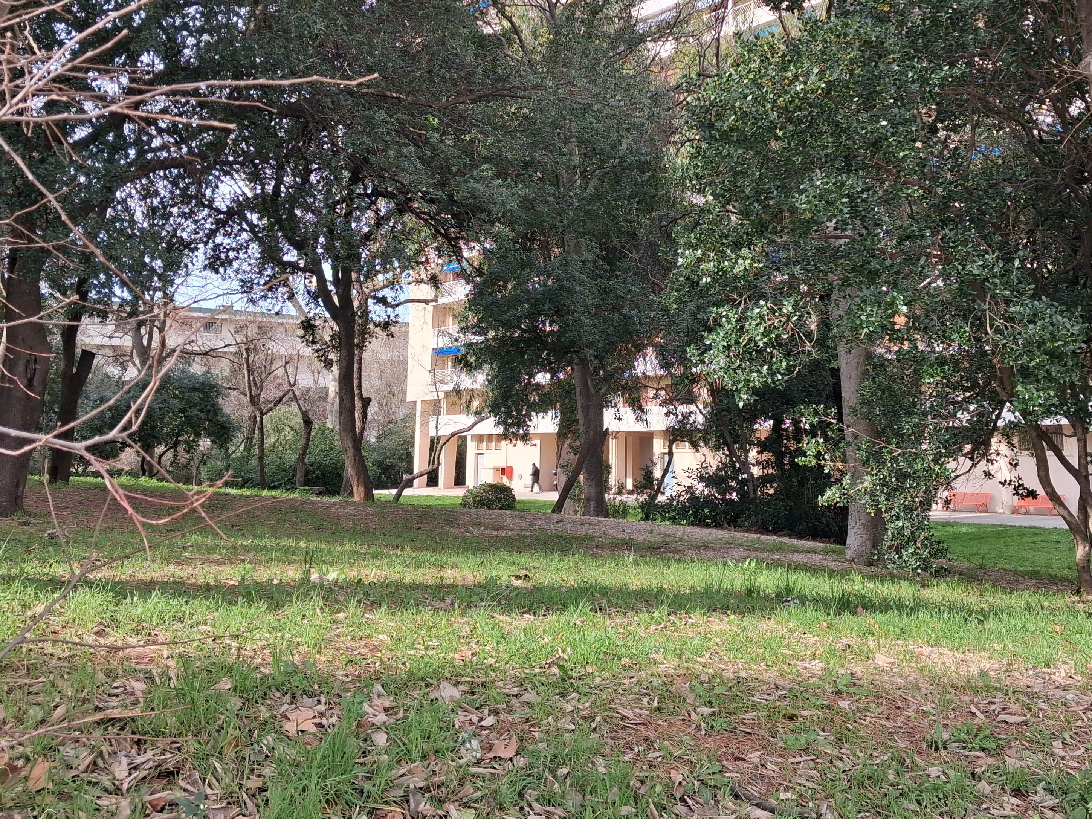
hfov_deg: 48.8
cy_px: 245
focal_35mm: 38
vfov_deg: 37.1
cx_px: 627
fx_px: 1199
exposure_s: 1/224
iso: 25
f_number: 1.8
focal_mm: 4
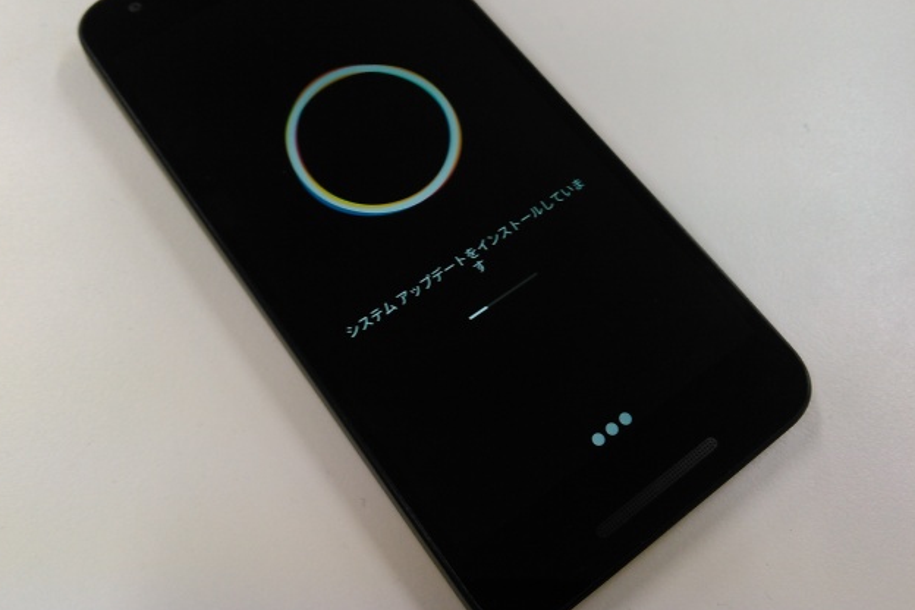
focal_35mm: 32
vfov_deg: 41.1
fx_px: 813
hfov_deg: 58.7
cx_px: 447
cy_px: 271
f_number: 2.4
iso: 100
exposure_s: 1/20.6
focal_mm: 4
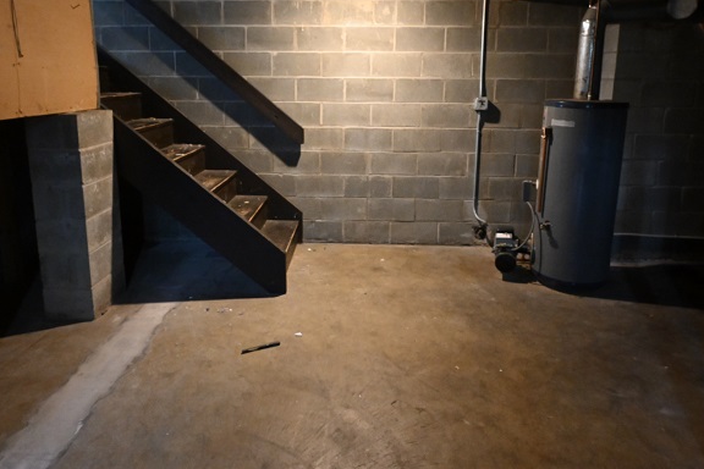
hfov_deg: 71.5
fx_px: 489
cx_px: 342
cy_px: 159
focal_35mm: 25
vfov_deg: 50.4
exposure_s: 1/30
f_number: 5.6
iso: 4000
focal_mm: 12
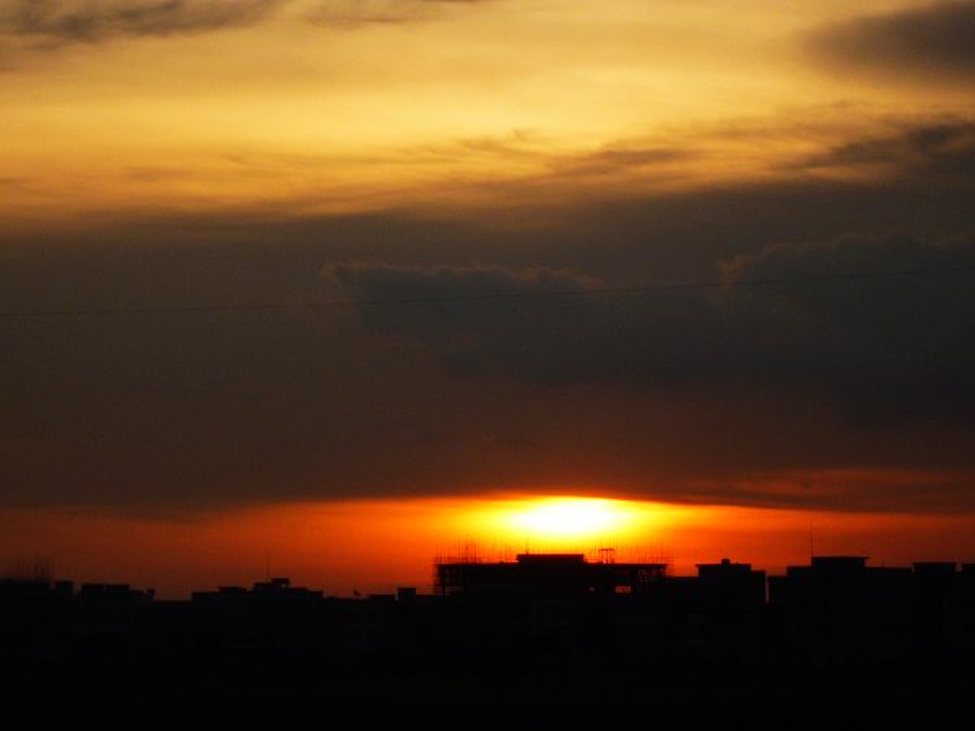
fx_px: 4788
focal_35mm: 170
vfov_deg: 8.7
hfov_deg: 11.6
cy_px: 366
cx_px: 488
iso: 80
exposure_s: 1/320
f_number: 5.7
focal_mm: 19.2
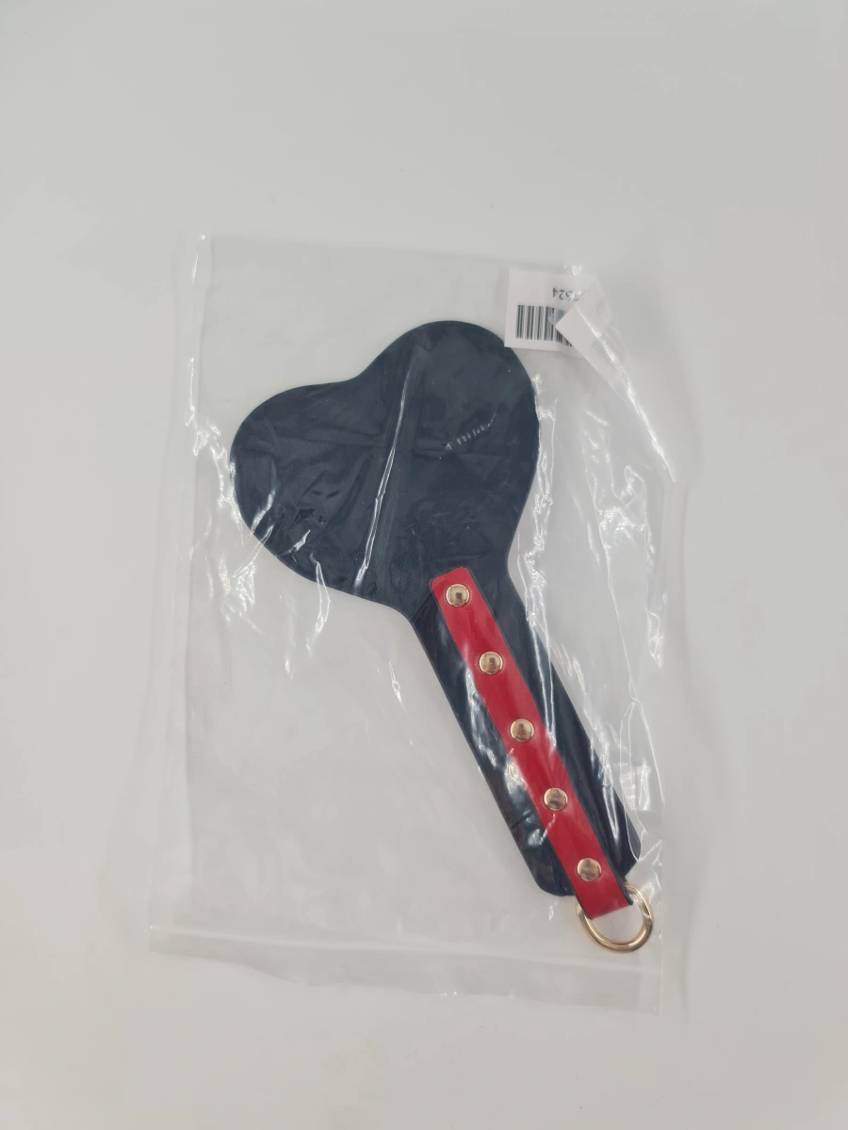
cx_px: 424
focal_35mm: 25
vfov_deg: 69.4
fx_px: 817
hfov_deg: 54.9
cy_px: 565
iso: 50
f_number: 1.8
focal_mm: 7
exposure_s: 1/237
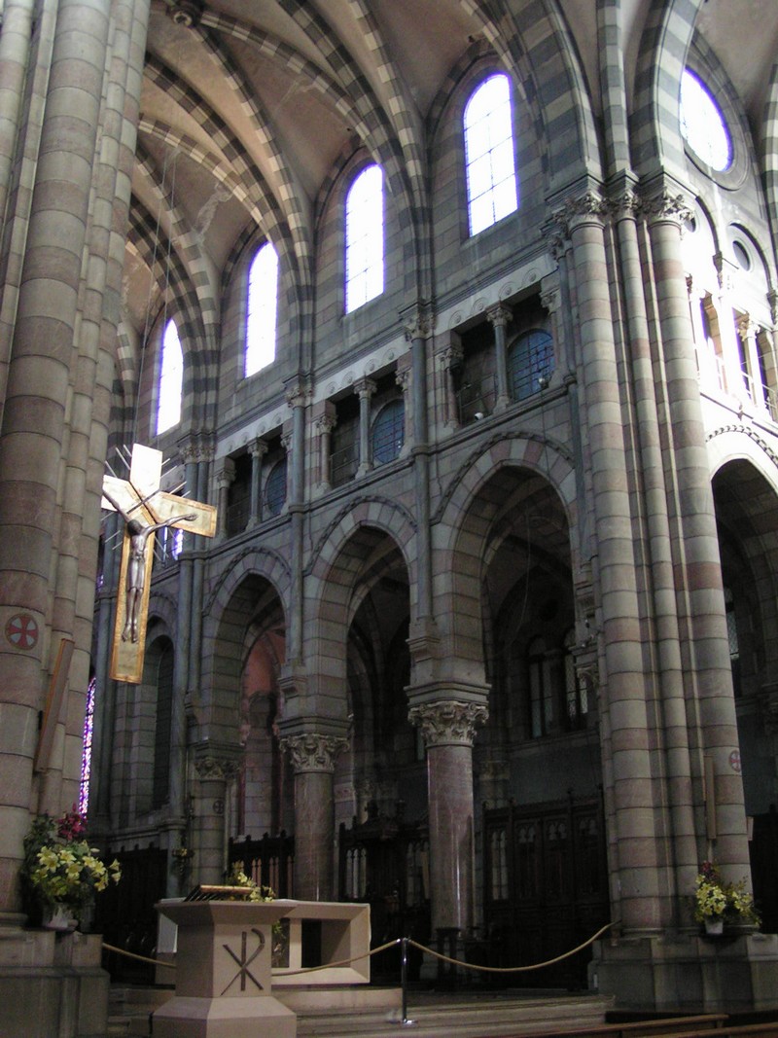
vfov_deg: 49.0
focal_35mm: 38
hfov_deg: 37.7
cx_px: 389
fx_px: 1139
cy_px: 519
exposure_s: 1/6
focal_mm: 5.8
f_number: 2.8
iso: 200
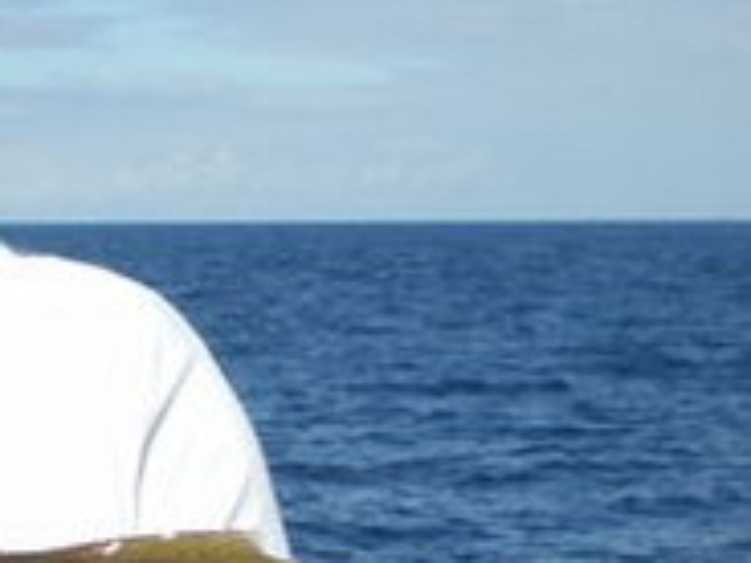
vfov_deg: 10.2
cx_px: 151
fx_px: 3124
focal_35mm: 144
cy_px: 526
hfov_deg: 13.6
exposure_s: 1/500
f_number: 4.9
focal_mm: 7.4
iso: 50
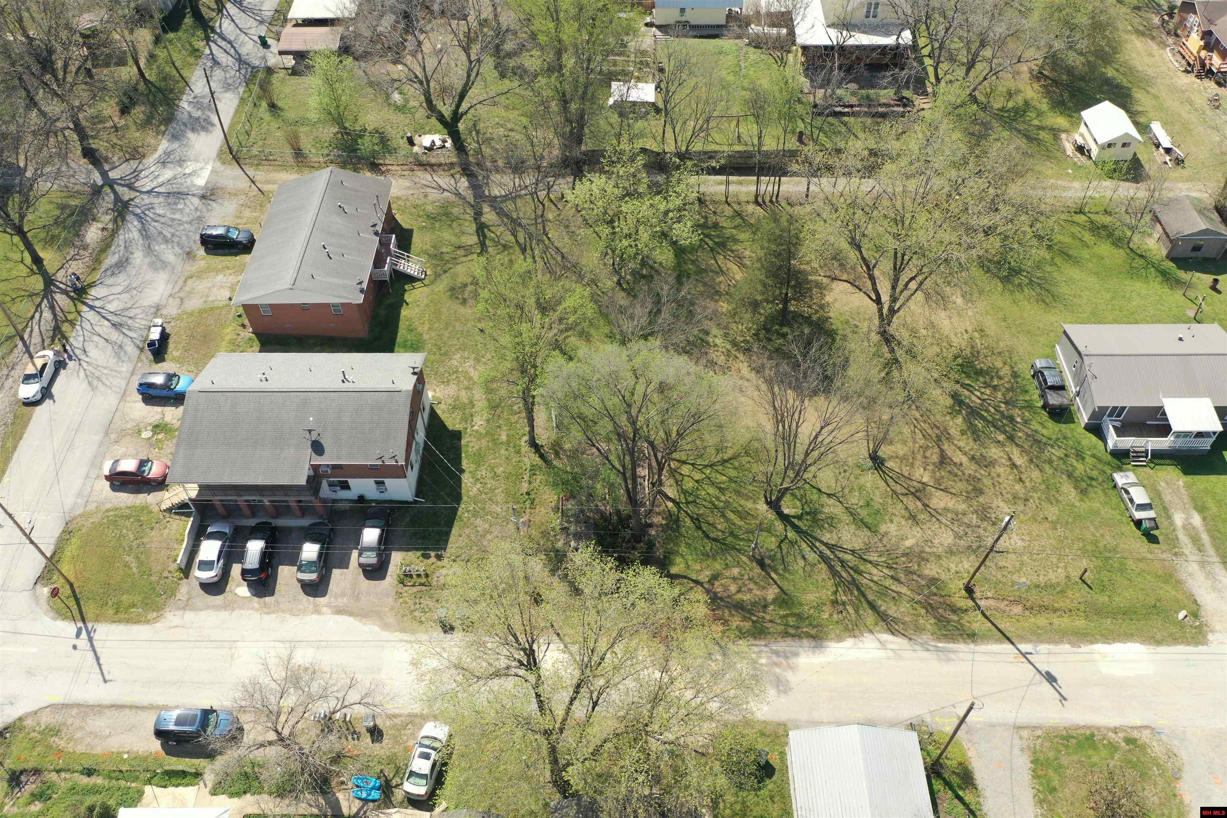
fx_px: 954
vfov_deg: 46.4
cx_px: 614
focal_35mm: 28
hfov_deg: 65.5
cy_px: 409
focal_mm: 10.26
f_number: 3.2
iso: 100
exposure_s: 1/40
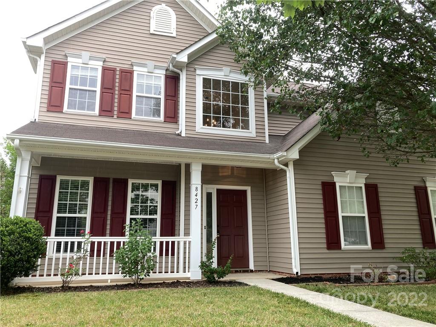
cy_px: 164
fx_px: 353
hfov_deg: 63.4
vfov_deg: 49.7
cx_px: 218
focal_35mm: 28
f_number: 1.8
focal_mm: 3.99
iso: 20
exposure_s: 1/123
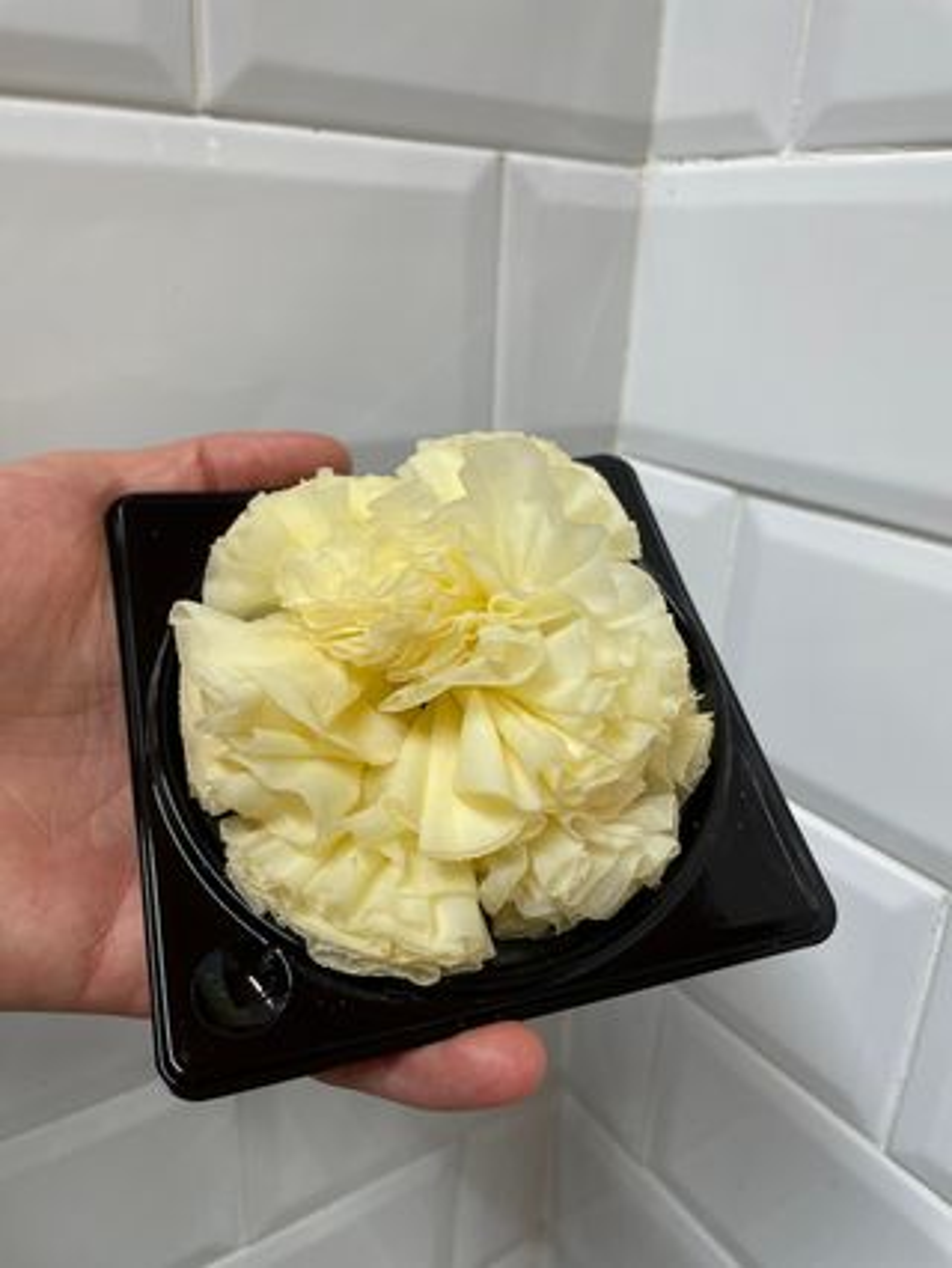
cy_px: 634
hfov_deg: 53.1
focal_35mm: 26
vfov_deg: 67.3
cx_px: 476
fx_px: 952
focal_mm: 4.2
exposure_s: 1/102
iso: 64
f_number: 1.6
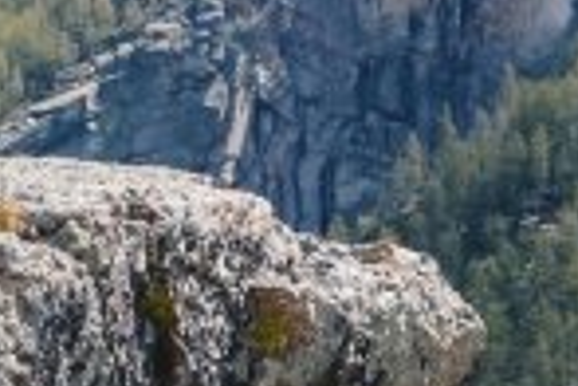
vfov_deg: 4.4
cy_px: -581
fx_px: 4929
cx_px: -1007
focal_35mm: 307
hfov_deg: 6.3
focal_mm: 30
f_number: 8
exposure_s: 1/500
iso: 200
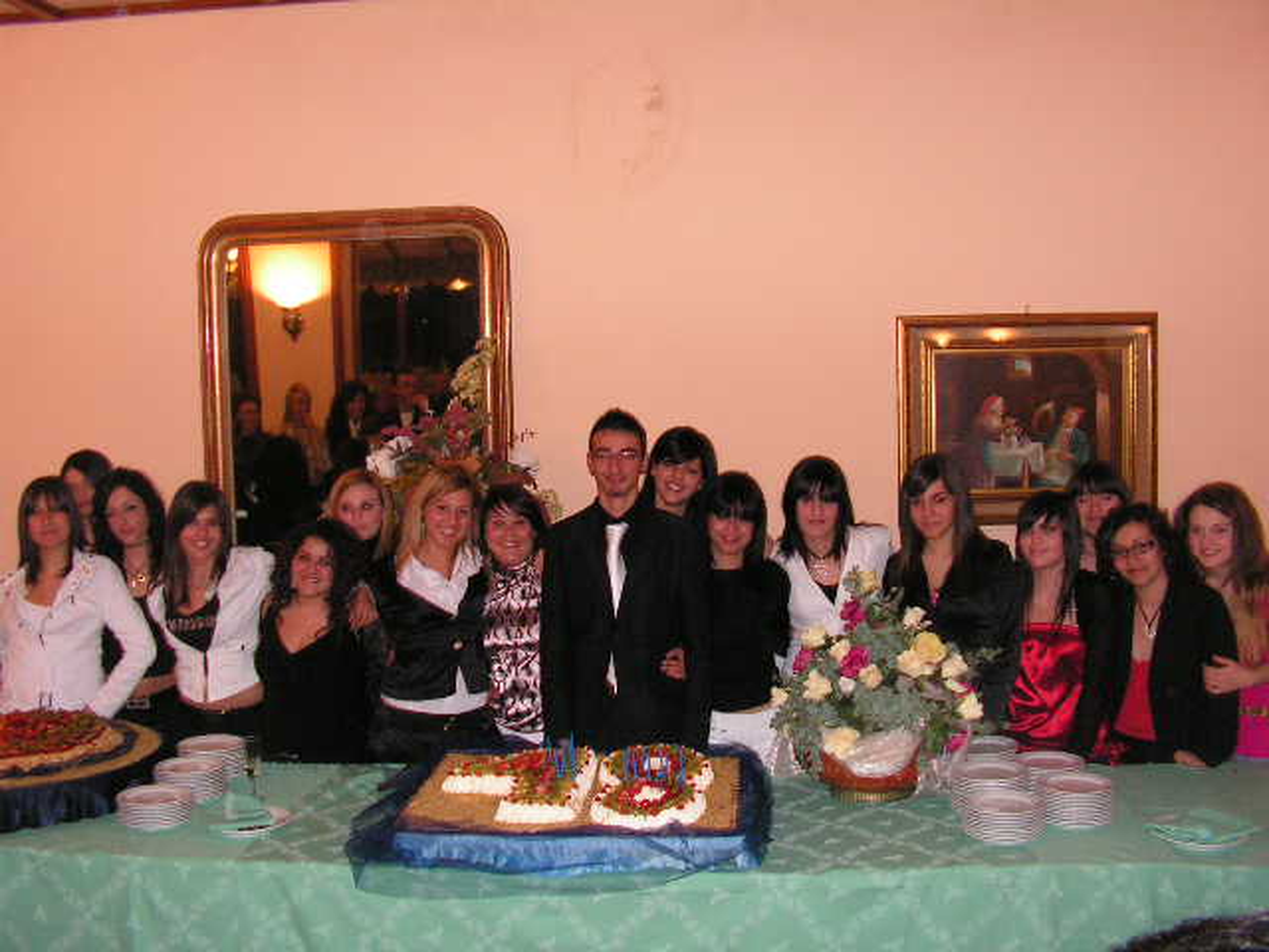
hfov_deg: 51.4
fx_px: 1320
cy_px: 476
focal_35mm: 36
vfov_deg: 39.7
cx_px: 634
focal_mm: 6
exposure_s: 1/40
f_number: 3.2
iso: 200
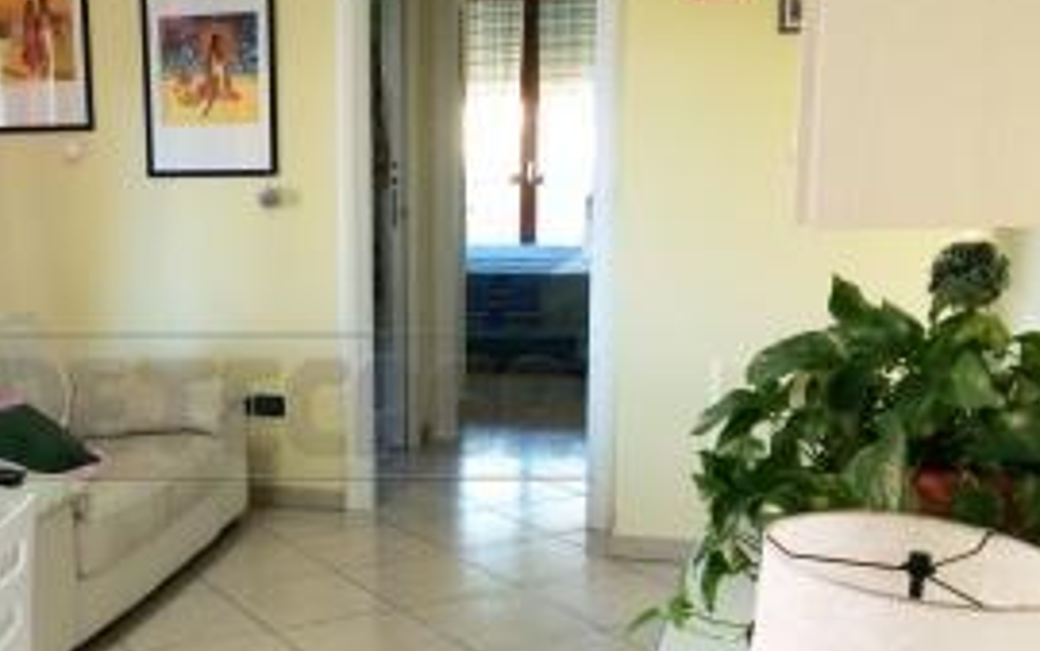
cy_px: 404
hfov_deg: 38.1
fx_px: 1446
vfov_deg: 25.3
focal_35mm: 51
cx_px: 212
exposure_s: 1/33
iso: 100
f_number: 2.2
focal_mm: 4.15
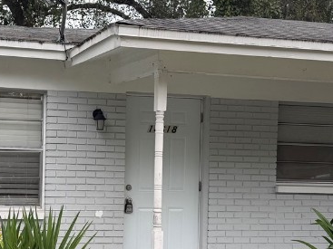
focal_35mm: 67
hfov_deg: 28.6
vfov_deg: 21.8
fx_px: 644
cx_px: 89
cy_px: 169
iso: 80
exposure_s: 1/559
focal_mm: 6.76
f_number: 1.78
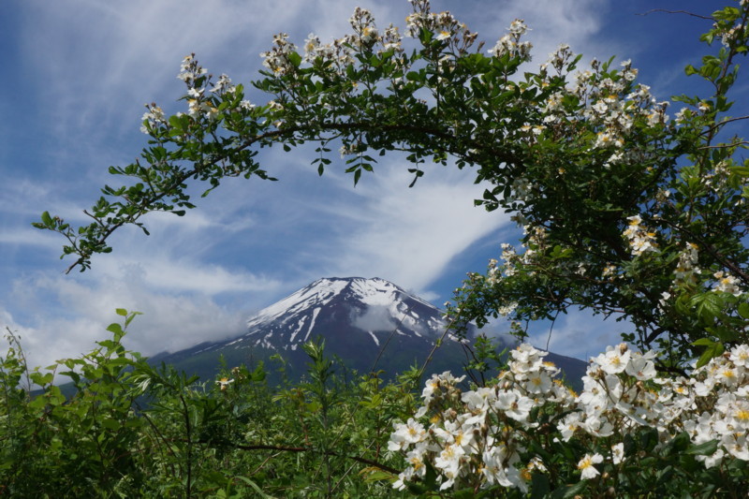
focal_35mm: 42
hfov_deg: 46.4
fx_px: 874
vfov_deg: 31.9
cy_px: 250
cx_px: 374
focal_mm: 28
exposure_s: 1/320
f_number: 22
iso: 400
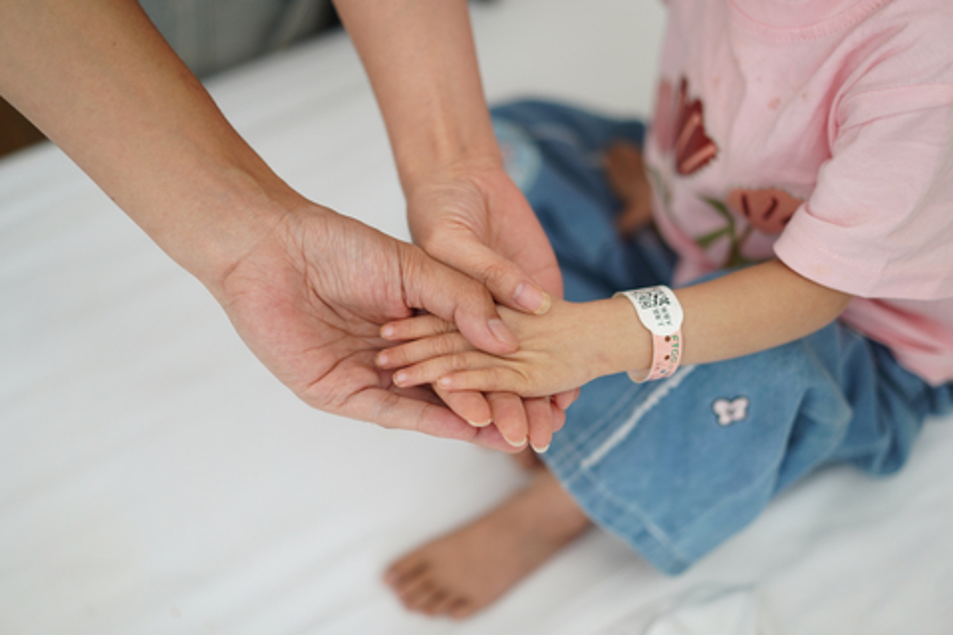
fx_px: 1456
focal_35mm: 55
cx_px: 476
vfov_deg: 24.6
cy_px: 318
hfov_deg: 36.2
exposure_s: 1/60
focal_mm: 55
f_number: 1.8
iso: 1250
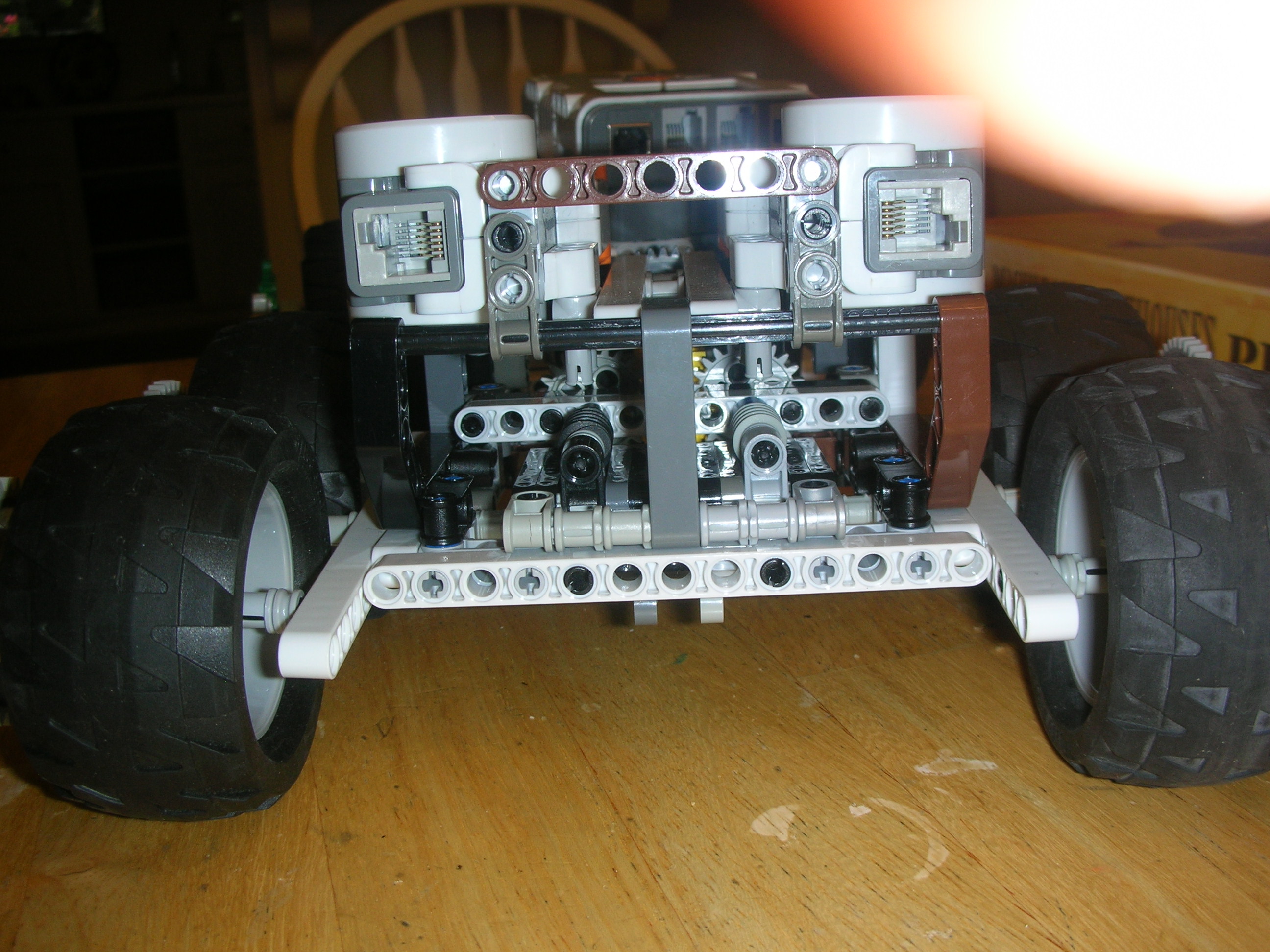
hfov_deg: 52.6
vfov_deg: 40.7
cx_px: 635
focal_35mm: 35
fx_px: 1284
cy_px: 476
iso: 50
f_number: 3
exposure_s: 1/60.1
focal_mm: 5.8
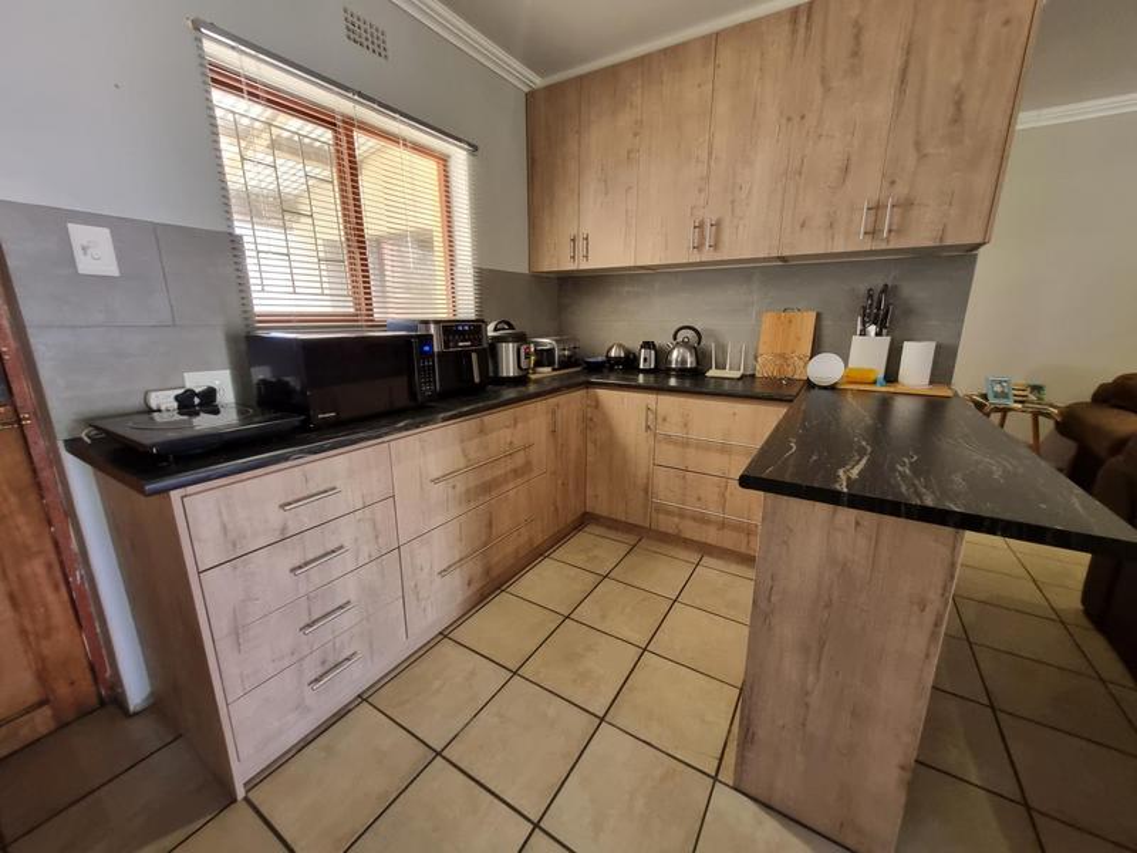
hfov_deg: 106.2
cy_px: 426
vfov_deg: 89.9
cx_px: 568
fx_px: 427
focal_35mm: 13
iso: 320
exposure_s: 1/50
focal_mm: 1.74
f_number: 2.2
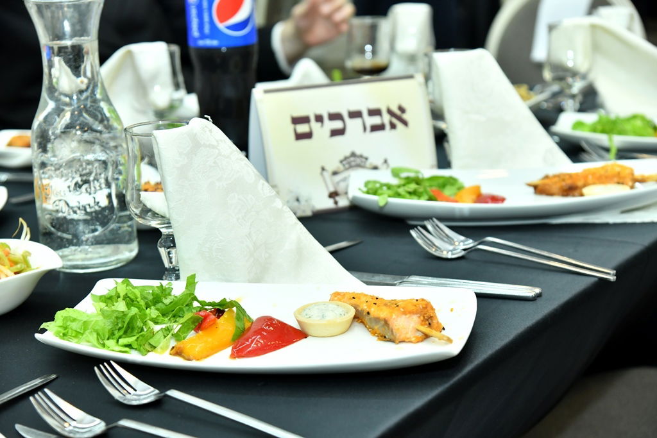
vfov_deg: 19.5
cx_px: 328
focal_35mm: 70
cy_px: 219
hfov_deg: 28.8
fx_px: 1278
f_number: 5.6
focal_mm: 70
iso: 1250
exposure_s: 1/200
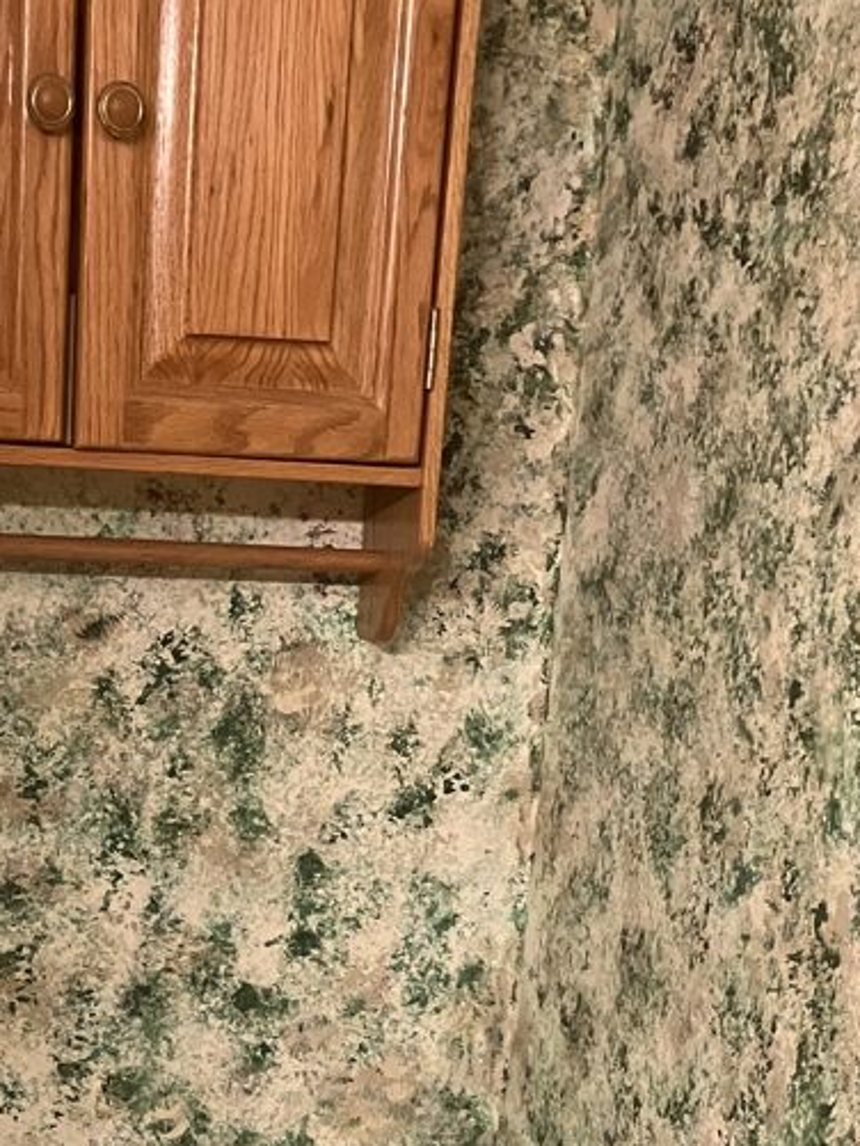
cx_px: 178
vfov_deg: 26.4
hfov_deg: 21.7
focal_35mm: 67
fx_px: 2218
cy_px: 1295
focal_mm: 3.99
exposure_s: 1/40
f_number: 1.8
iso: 250
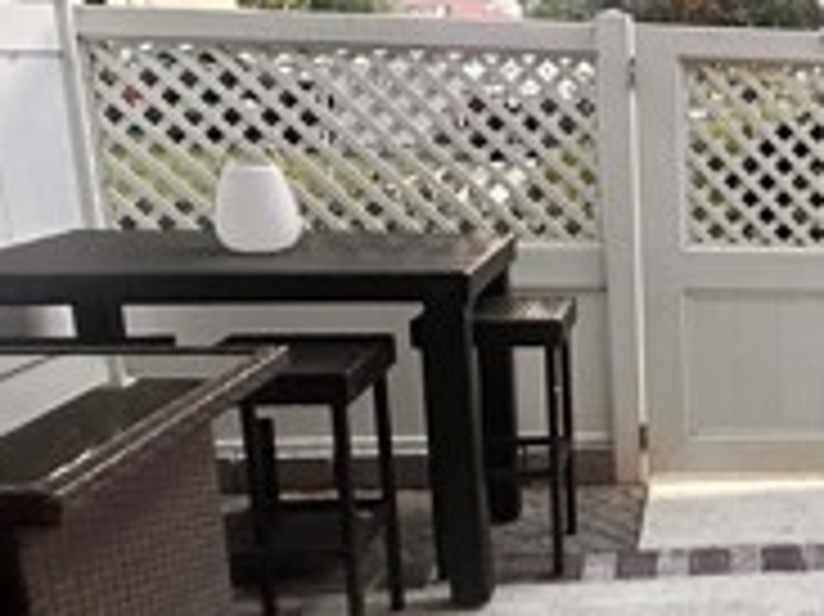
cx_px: 914
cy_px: 364
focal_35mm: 49
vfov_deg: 29.6
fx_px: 1166
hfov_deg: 33.7
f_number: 2.2
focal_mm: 2.22
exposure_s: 1/60
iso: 400
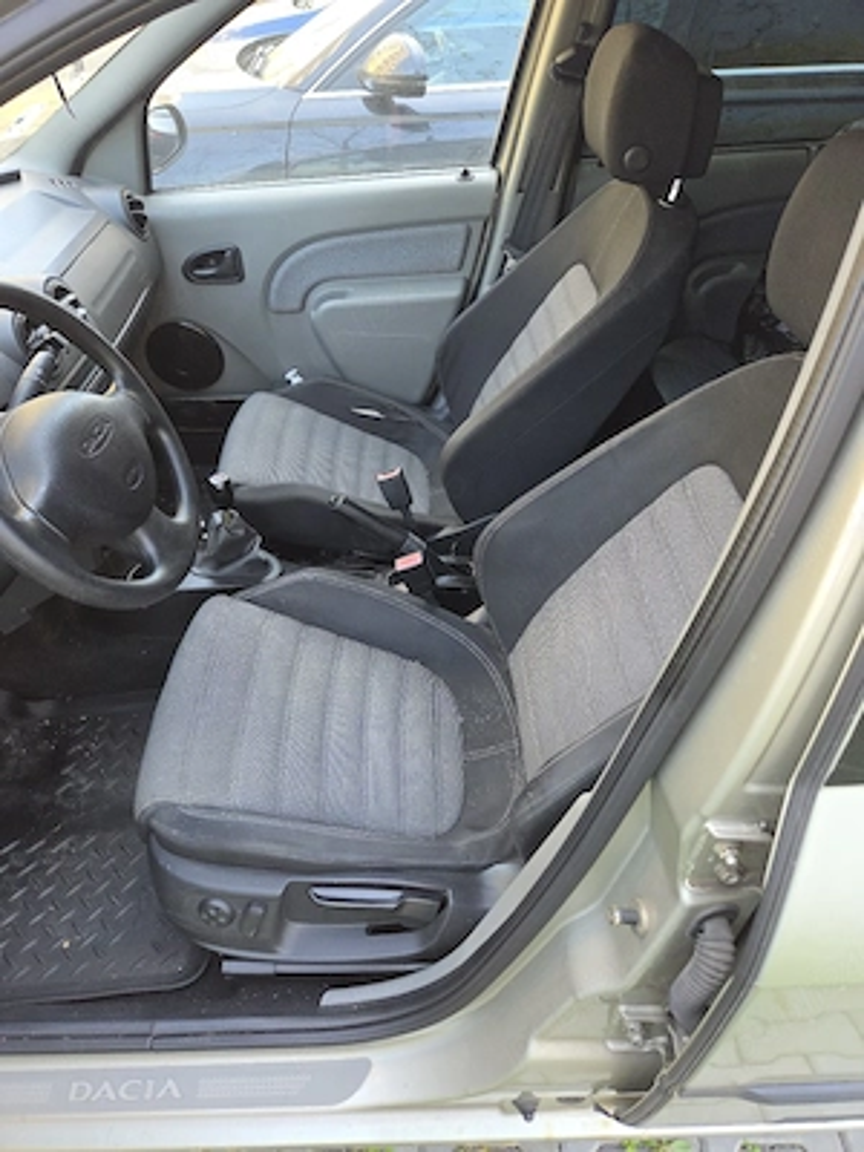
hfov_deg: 58.9
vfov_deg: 73.9
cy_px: 576
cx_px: 432
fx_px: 765
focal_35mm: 23
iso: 125
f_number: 1.8
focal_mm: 5.4
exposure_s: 1/182
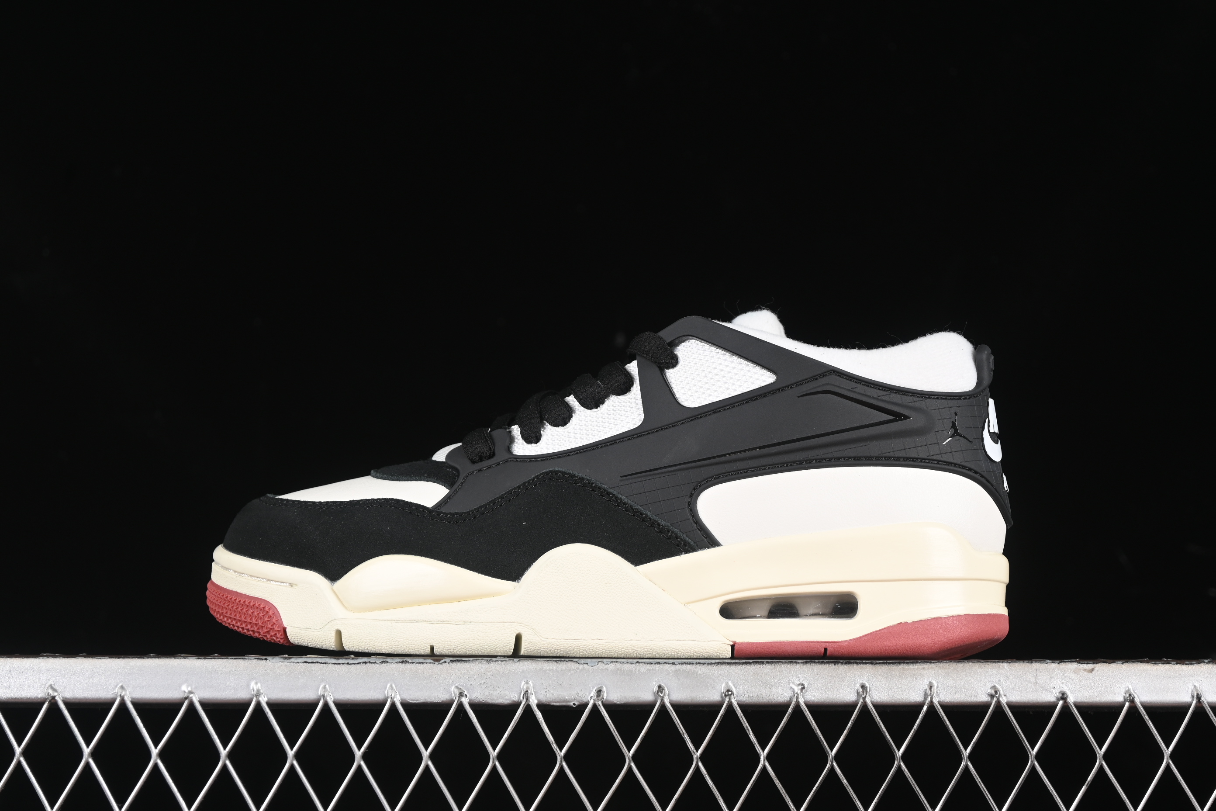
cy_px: 406
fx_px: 2533
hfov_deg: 27.0
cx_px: 608
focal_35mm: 75
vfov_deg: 18.2
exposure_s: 1/60
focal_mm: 50
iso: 160
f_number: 6.3
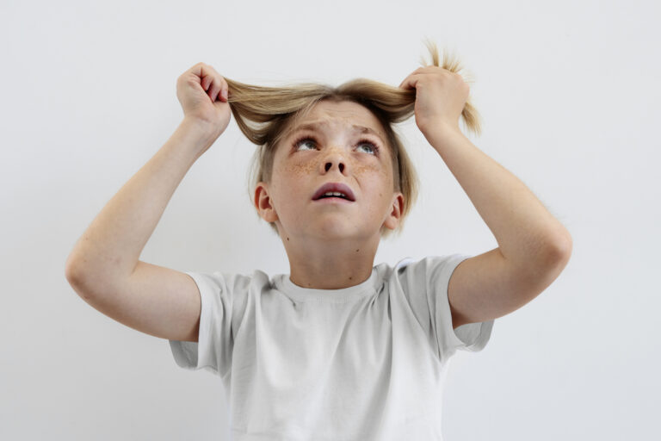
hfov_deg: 22.6
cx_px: 330
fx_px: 1652
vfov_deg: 15.2
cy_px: 220
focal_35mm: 90
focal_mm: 90
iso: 400
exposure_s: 1/125
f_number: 2.8
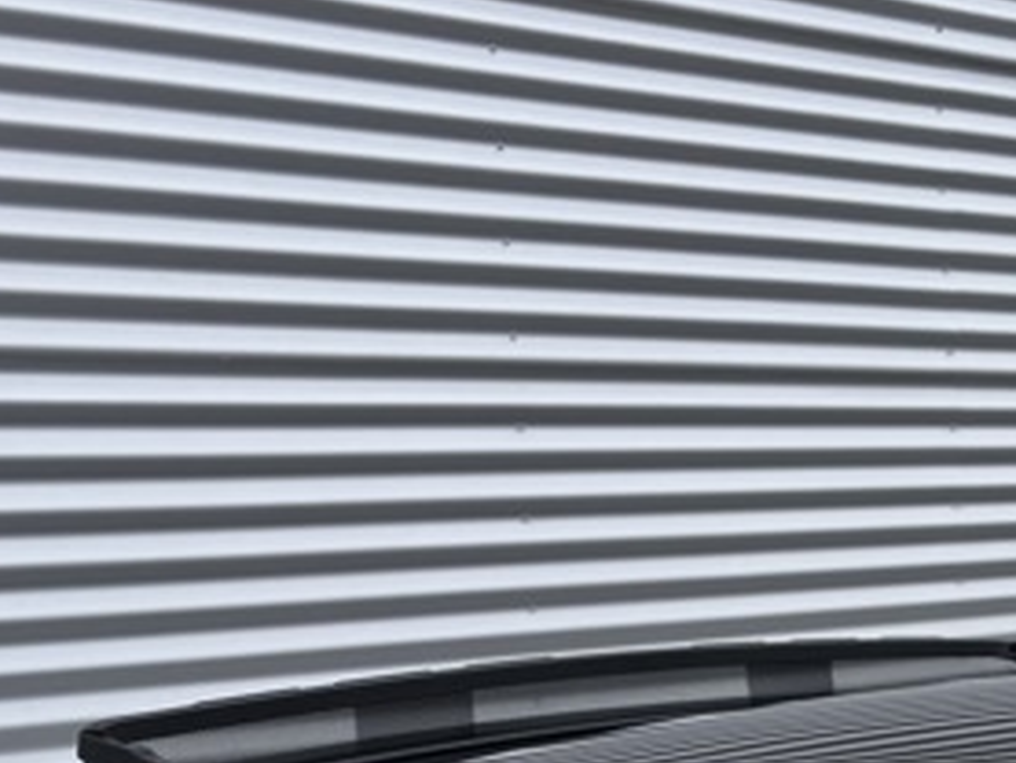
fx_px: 2202
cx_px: 1155
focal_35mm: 75
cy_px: 869
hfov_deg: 24.1
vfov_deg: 18.8
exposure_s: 1/1058
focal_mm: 5.96
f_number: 1.6
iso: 50
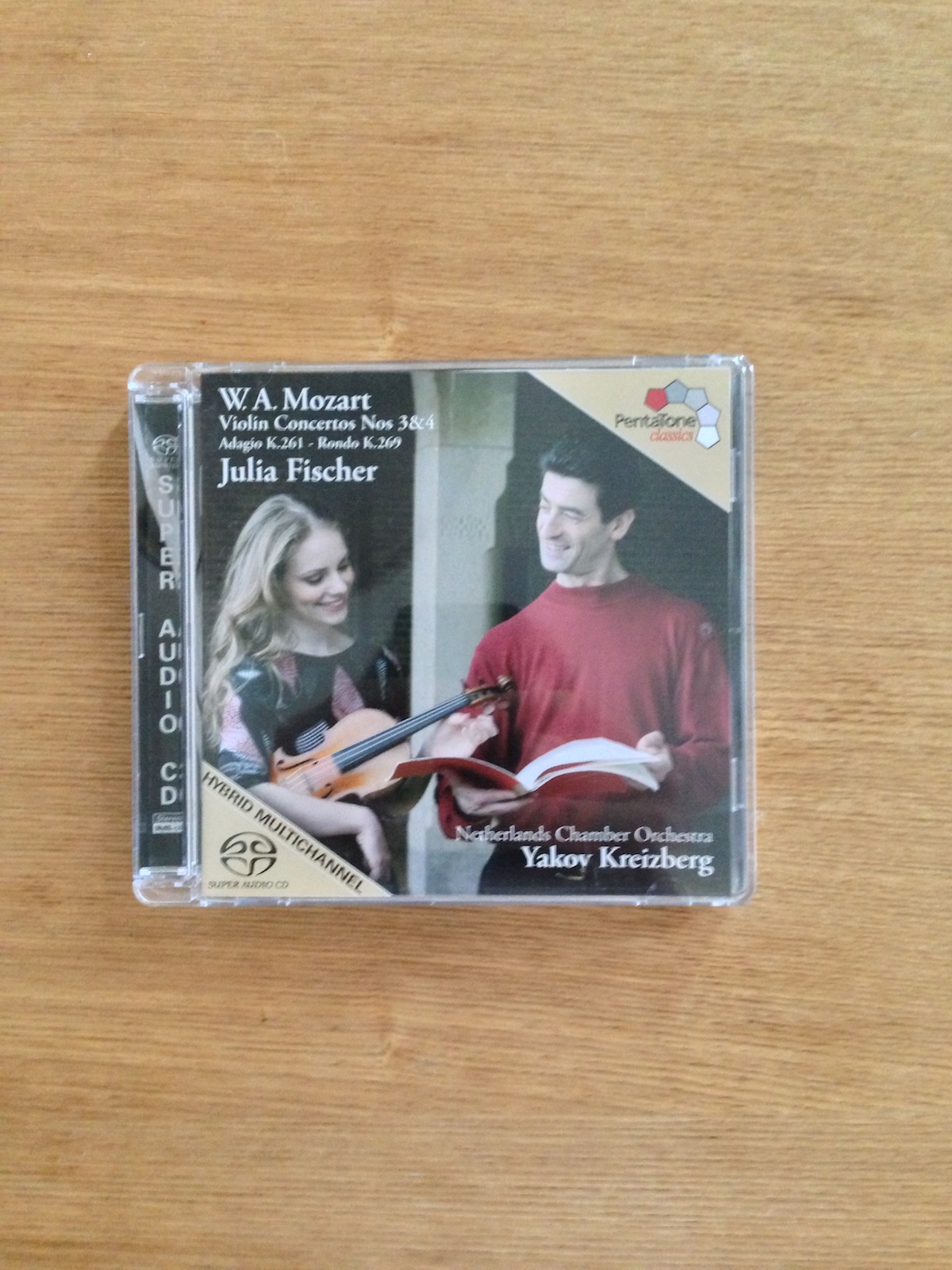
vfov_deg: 55.4
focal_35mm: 33
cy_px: 635
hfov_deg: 42.9
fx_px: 1210
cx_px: 476
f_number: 2.4
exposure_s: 1/15
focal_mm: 4.13
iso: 640
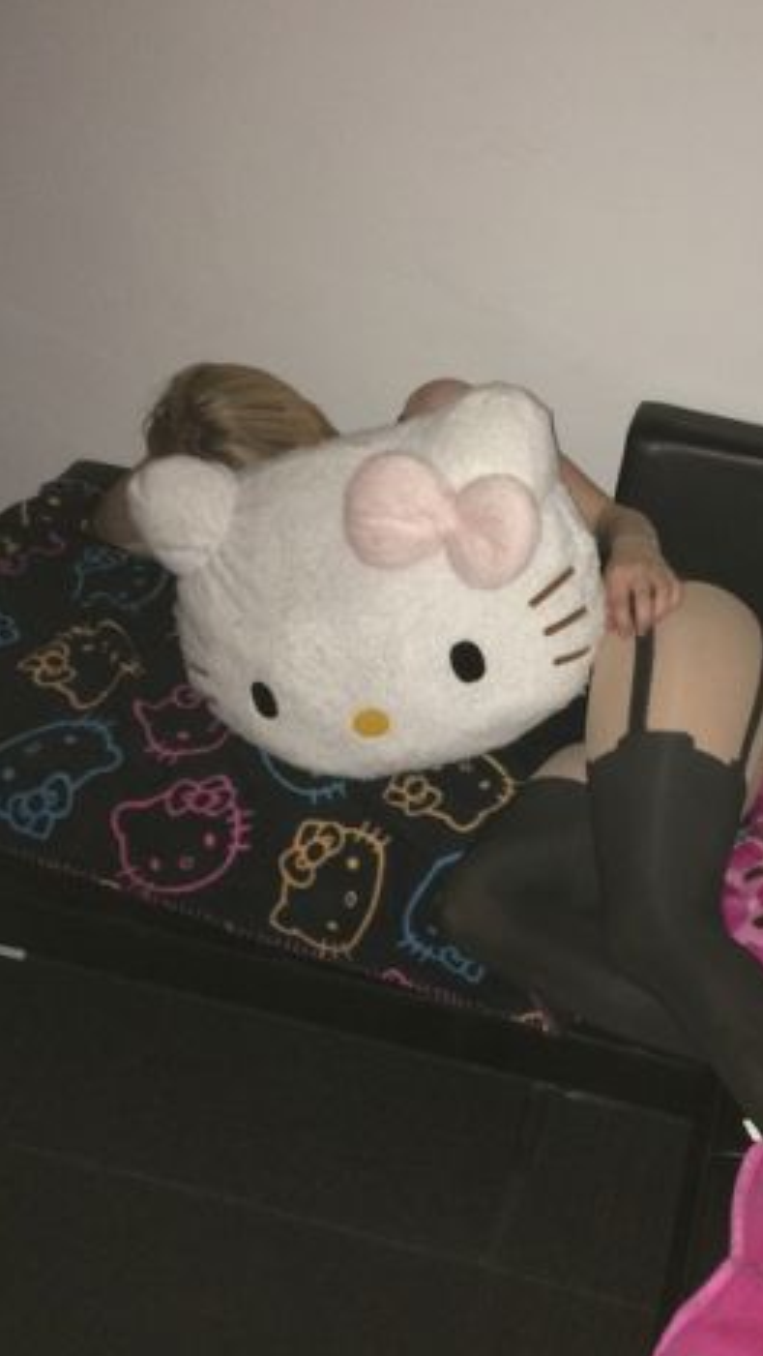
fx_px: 1509
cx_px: 598
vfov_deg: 48.2
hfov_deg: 27.9
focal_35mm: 42
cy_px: 764
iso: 200
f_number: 2.2
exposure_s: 1/16
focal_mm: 4.12
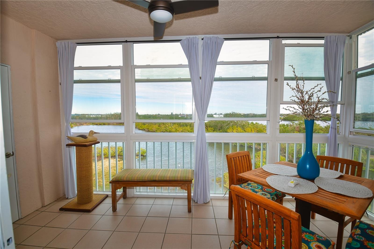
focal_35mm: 15
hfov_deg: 100.4
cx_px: 187
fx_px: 156
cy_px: 124
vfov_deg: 77.3
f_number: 6.3
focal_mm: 10
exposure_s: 1/160
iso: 100
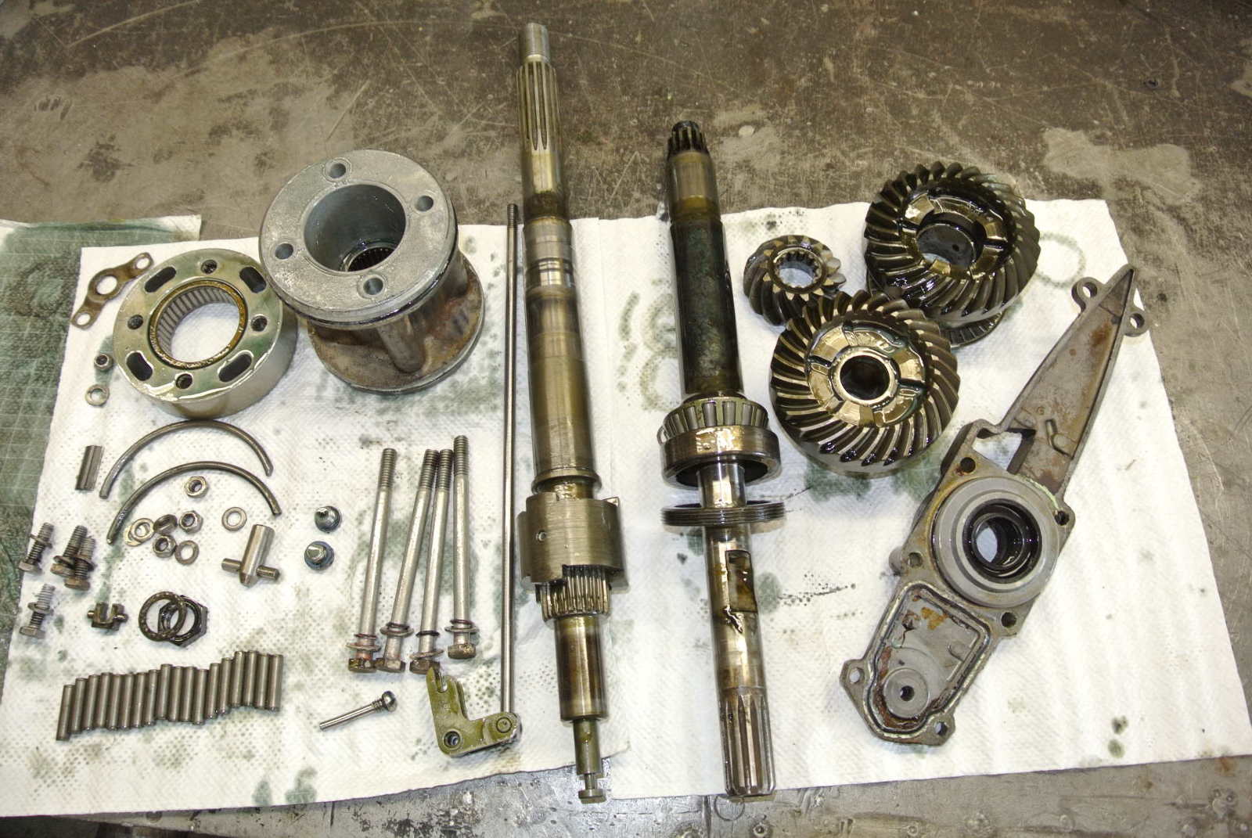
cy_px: 419
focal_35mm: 27
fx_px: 940
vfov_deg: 48.0
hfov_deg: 67.3
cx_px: 626
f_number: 3.5
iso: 360
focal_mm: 10
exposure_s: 1/60
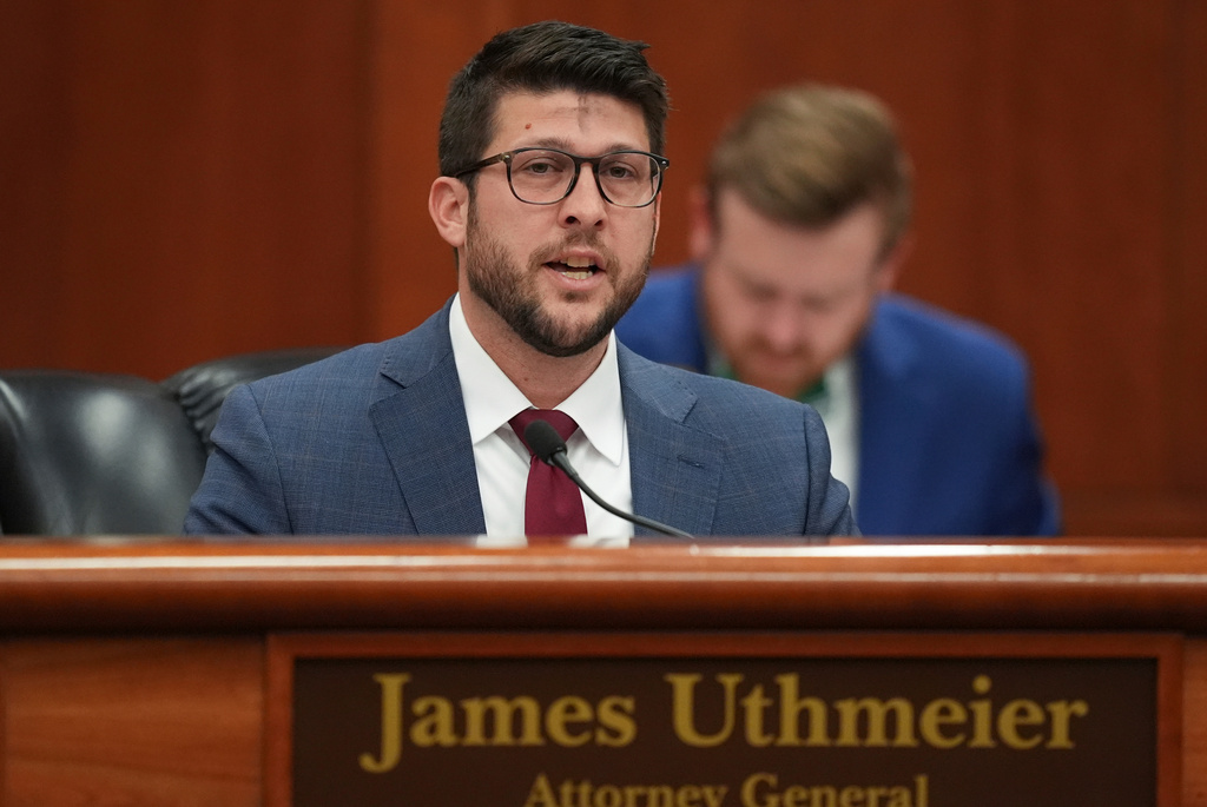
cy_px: 404
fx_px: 20136
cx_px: 604
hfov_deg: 3.4
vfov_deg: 2.3
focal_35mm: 600
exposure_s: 1/800
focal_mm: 400
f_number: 2.8
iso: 4000
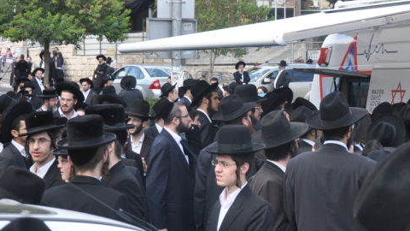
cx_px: 373
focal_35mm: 134
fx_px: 1457
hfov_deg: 15.8
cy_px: -1
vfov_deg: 9.0
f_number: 8
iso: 320
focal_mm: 40
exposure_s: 1/320
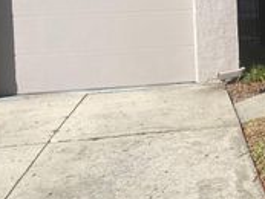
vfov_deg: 19.2
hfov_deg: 24.3
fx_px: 575
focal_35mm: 75
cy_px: 13
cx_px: 290
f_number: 1.8
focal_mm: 4.25
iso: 32
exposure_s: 1/2513
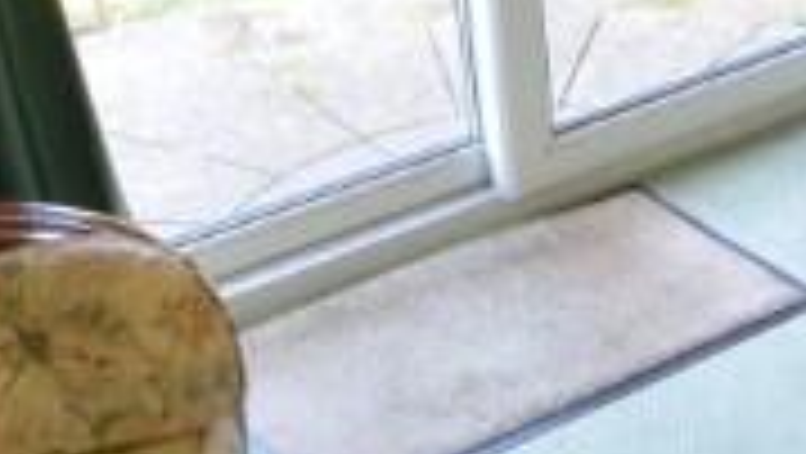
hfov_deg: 21.1
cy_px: 9
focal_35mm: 90
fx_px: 1925
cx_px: 1099
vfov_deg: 13.3
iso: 400
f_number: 8
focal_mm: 10
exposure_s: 1/15
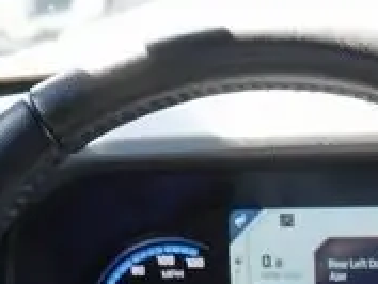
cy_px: 488
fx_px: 2054
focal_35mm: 188
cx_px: 269
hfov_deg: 10.5
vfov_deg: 7.7
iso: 320
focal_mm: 26
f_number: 5.3
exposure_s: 1/60
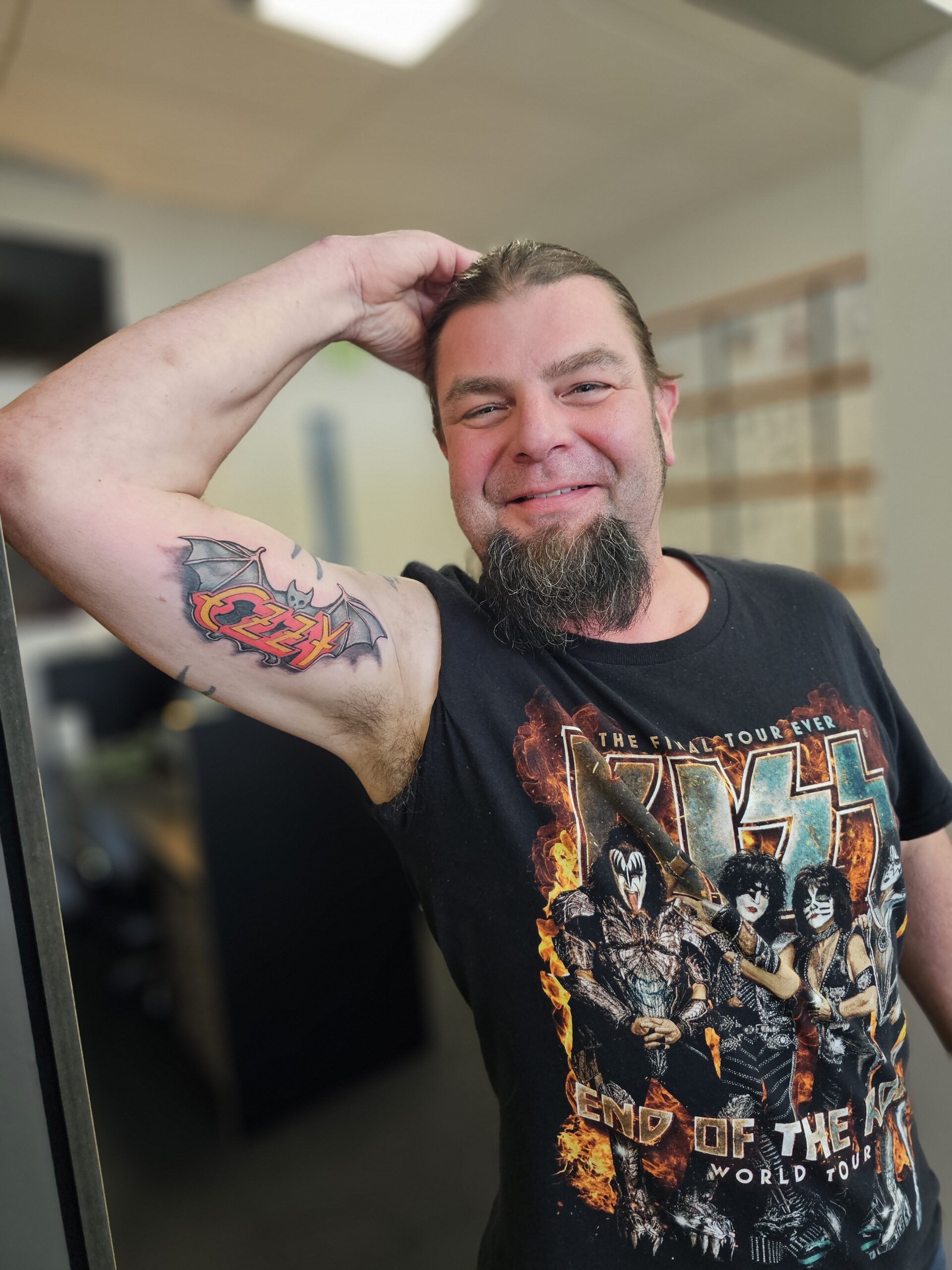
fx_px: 843
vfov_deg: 73.9
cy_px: 635
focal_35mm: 23
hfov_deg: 58.9
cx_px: 476
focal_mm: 6.3
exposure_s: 1/100
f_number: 1.7
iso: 200
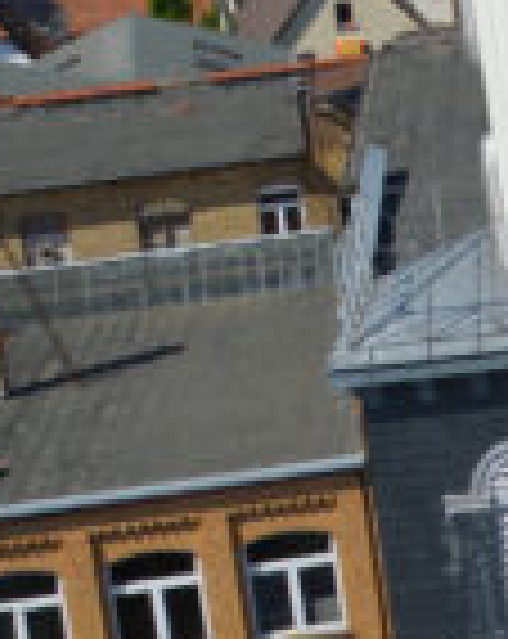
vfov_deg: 11.7
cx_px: 1771
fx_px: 3073
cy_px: 7
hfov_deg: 7.6
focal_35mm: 163
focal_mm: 16
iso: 400
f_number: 7.1
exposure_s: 1/1600
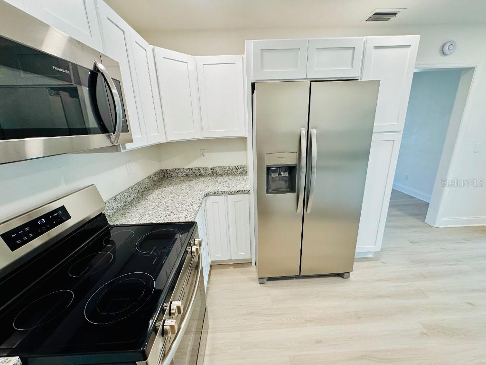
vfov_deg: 85.7
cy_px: 182
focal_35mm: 14
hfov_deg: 102.1
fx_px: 197
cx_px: 243
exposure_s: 1/120
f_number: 2.2
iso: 250
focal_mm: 2.22
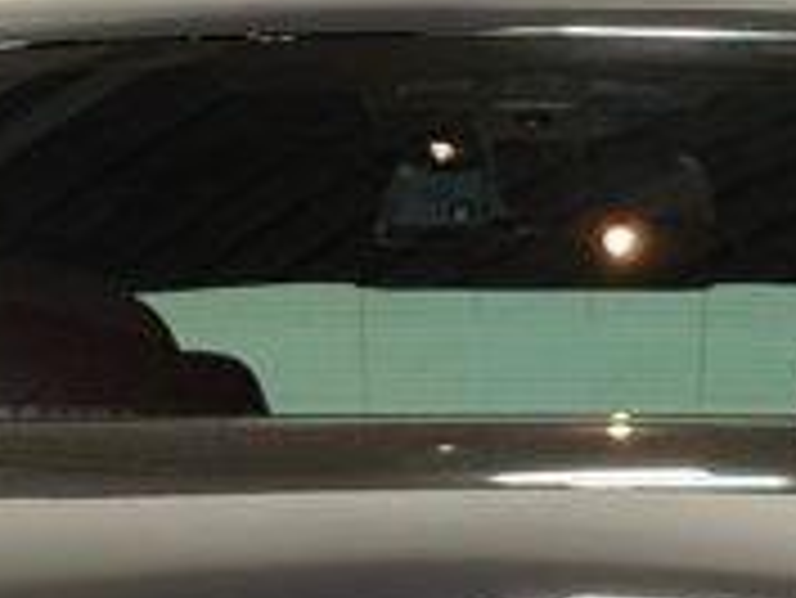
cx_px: 535
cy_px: 841
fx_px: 6374
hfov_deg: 7.1
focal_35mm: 277
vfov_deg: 5.3
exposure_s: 1/270
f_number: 1.78
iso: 64
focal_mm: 6.76
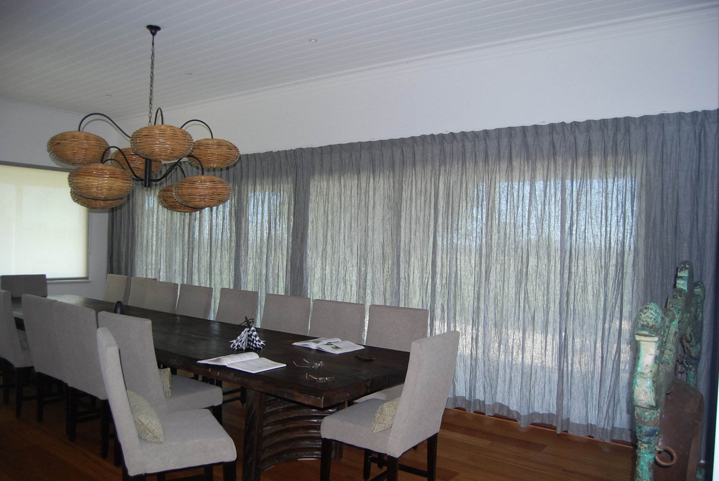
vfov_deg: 48.0
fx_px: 540
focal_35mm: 27
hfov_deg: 67.3
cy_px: 240
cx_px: 360
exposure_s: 1/60
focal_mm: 18
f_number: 3.5
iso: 450
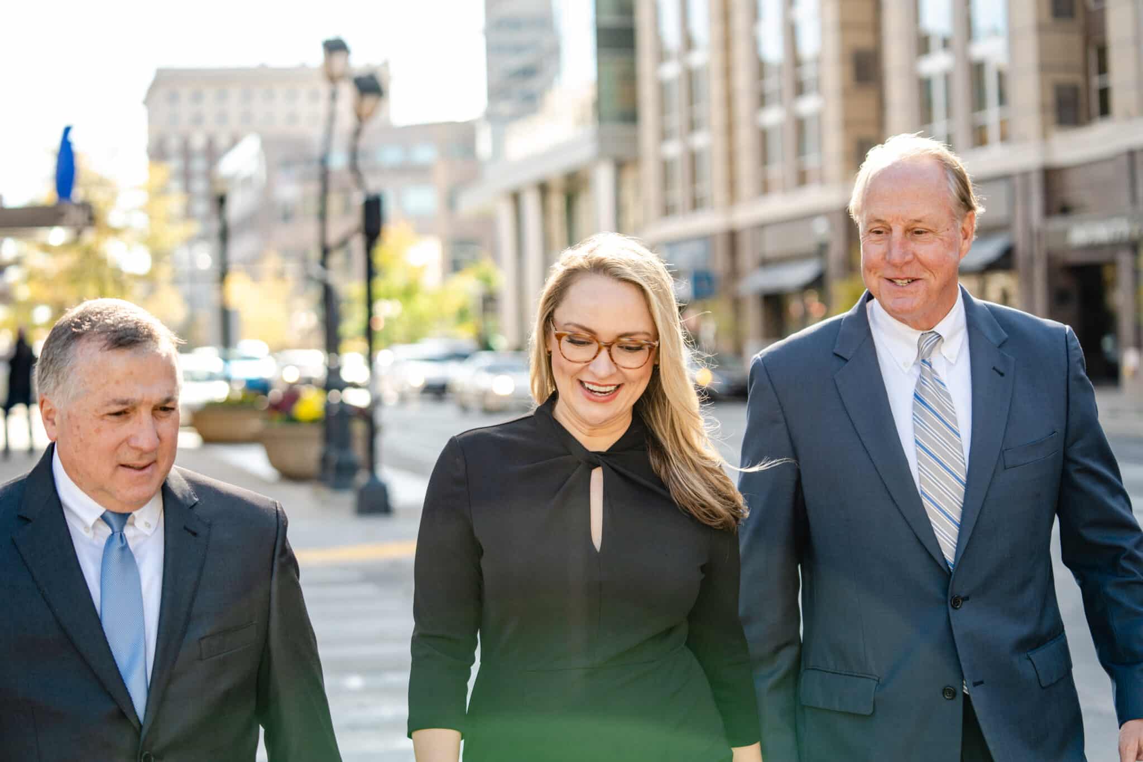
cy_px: 381
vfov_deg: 19.5
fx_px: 2222
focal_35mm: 70
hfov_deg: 28.8
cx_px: 572
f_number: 3.2
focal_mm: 70
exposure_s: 1/640
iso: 400
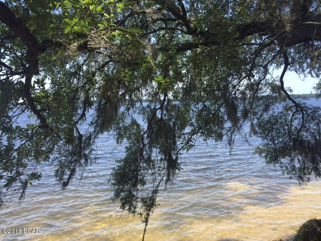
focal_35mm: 29
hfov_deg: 61.7
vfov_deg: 48.2
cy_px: 120
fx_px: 269
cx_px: 160
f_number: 2.2
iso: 32
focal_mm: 4.15
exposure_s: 1/706
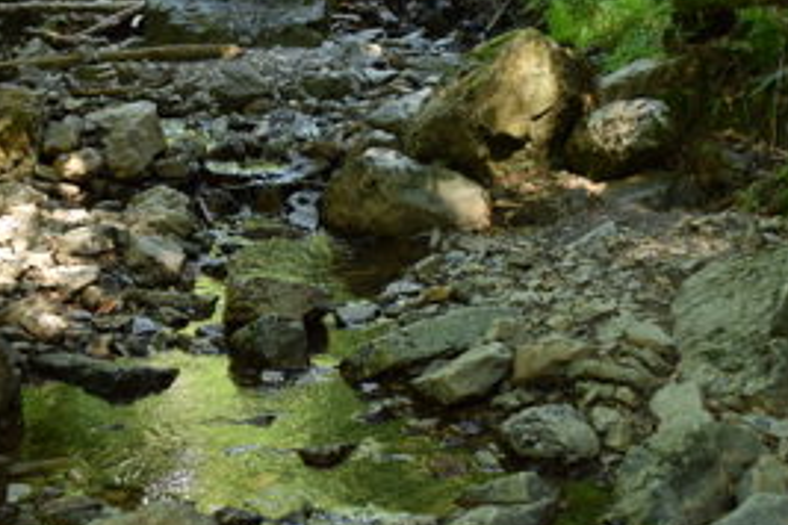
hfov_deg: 31.9
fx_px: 1379
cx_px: 375
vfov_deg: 21.5
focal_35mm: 63
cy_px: 205
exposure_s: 1/40
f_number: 4
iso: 320
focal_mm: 28
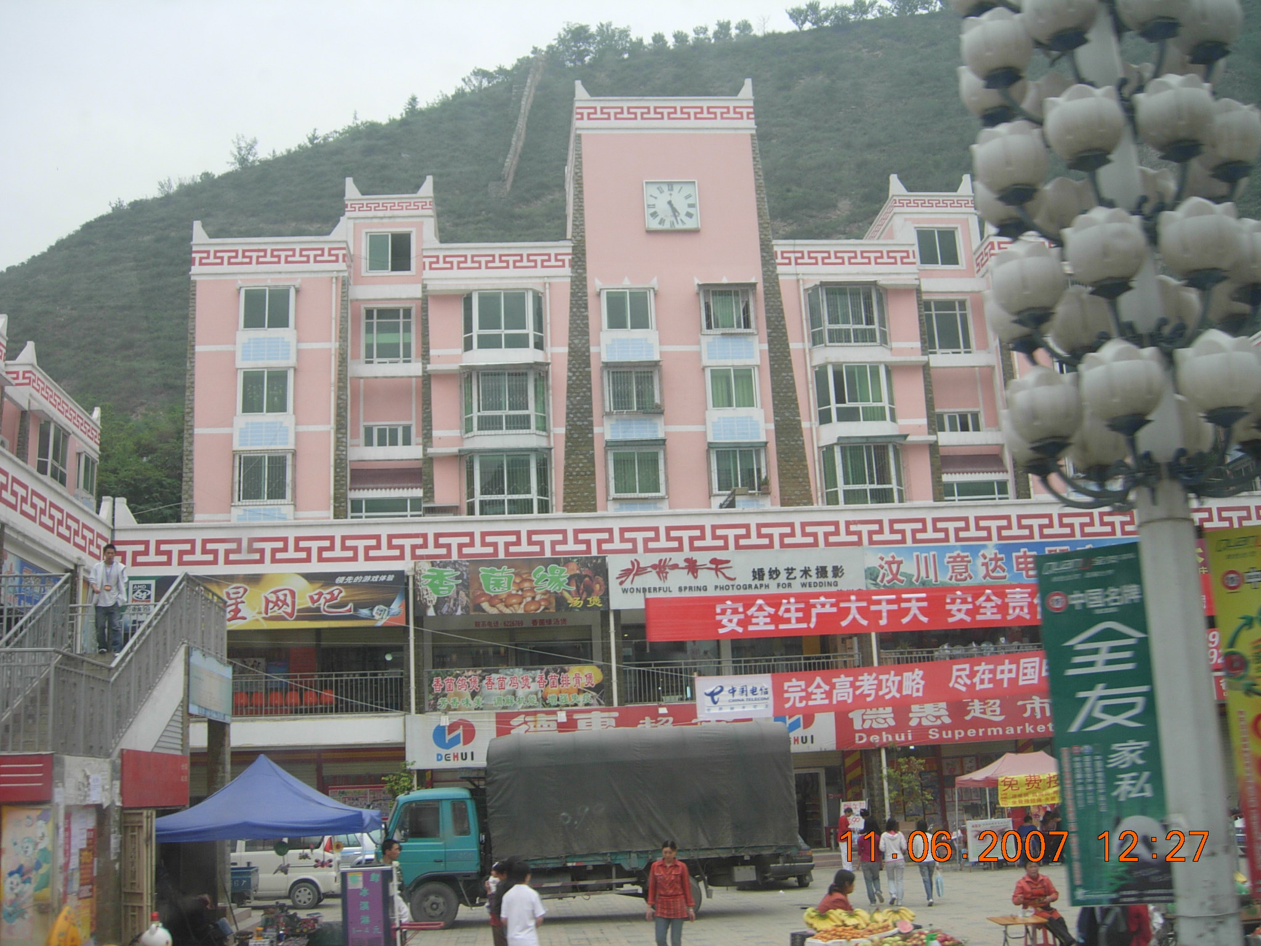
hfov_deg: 51.4
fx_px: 1311
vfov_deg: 39.7
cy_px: 473
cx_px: 630
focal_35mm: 36
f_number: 2.7
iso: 50
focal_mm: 7.5
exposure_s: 1/222
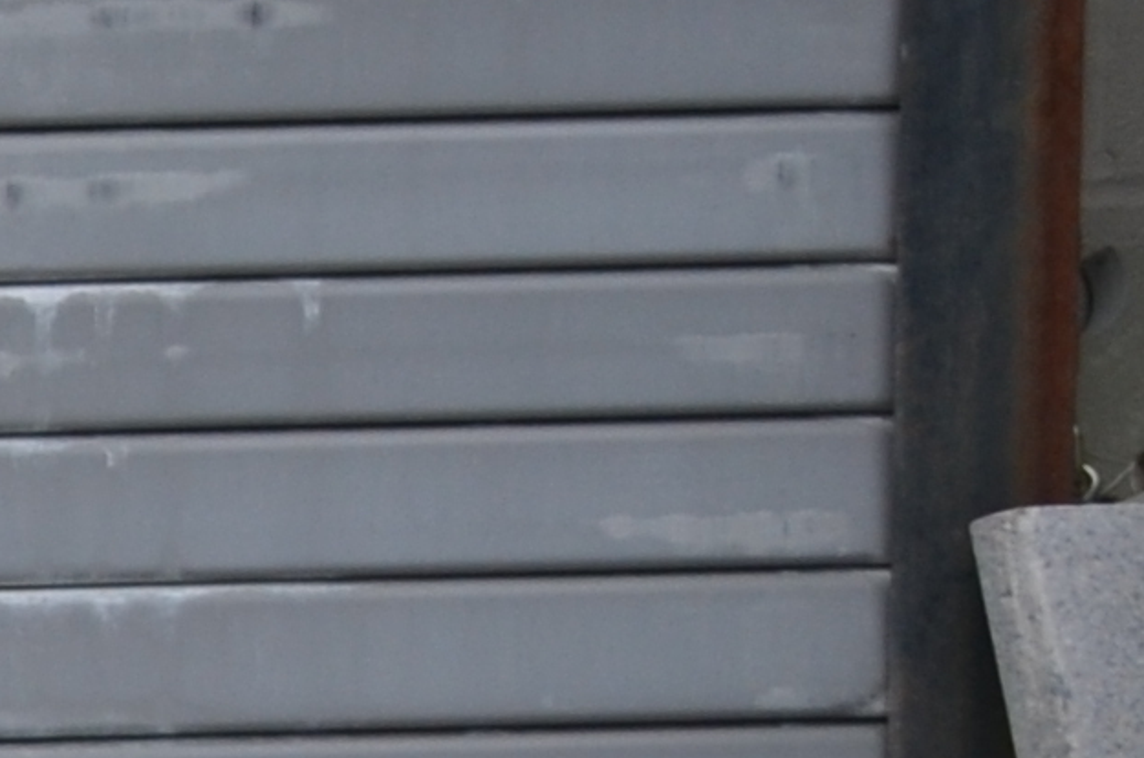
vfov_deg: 3.8
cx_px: -3256
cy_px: -335
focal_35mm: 355
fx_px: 11258
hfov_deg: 5.2
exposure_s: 1/250
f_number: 8
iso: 200
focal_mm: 30
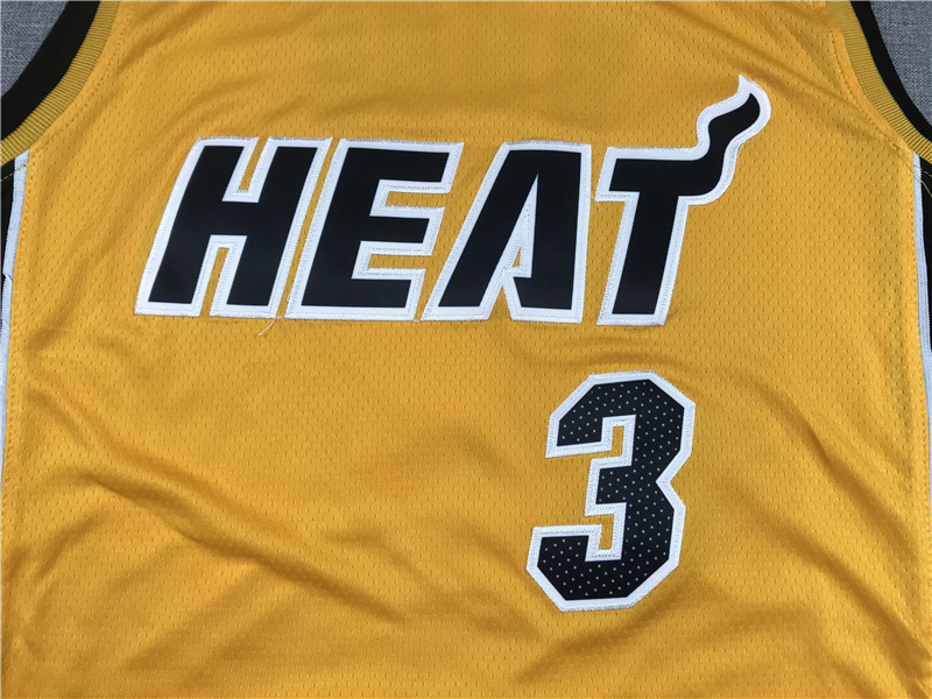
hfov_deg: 63.4
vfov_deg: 49.7
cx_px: 466
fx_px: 754
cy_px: 350
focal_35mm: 28
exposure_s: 1/100
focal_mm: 3.99
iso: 40
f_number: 1.8
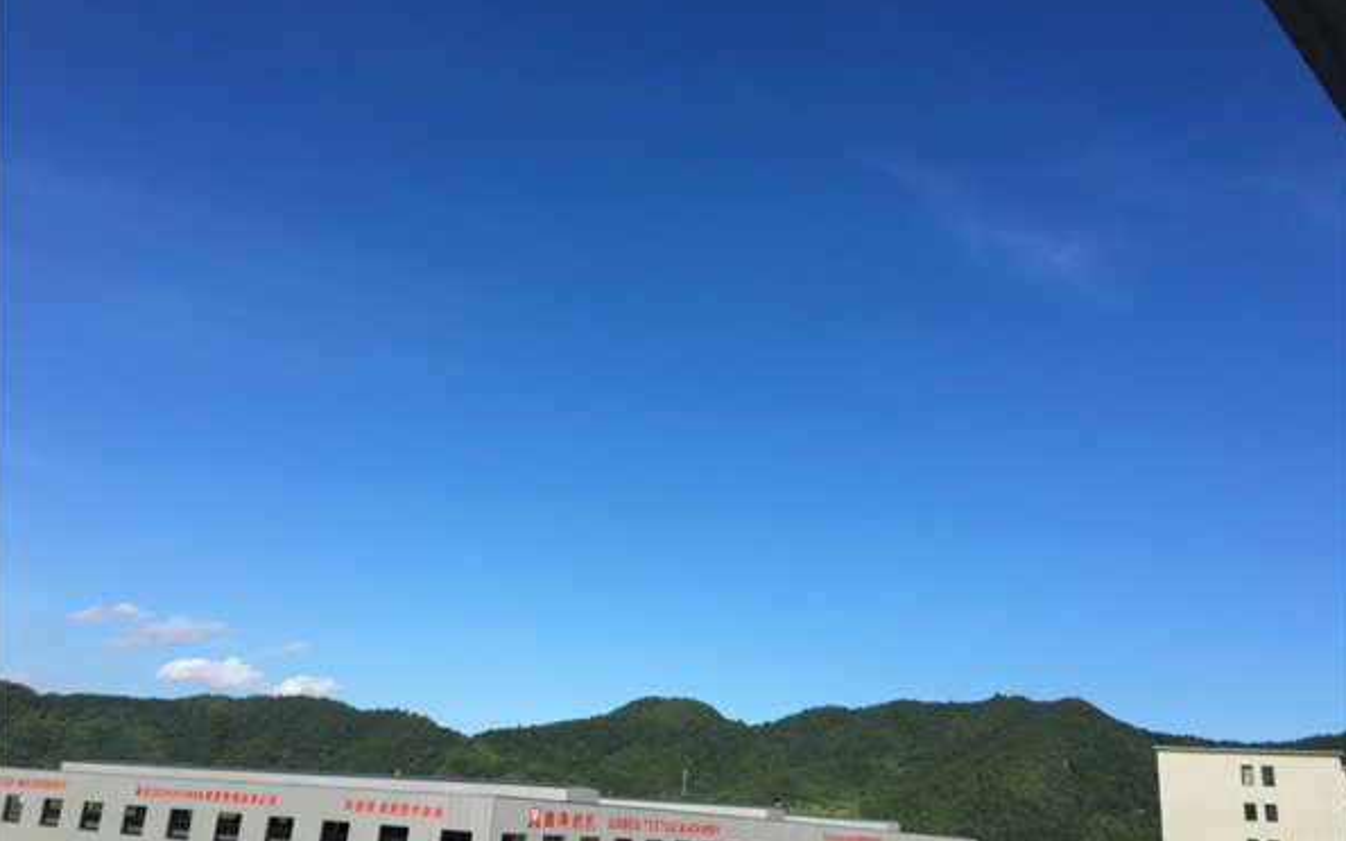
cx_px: 672
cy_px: 450
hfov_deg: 61.2
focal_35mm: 31
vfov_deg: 40.6
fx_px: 1137
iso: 25
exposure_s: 1/1672
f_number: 2.2
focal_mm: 4.15
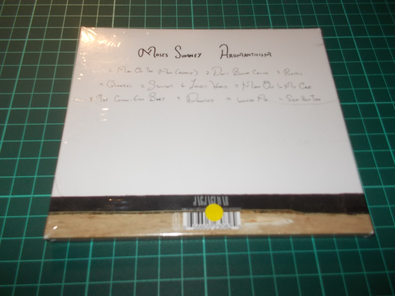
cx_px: 198
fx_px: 331
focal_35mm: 29
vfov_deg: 48.2
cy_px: 148
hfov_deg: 61.7
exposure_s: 1/30
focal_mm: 4.1
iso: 200
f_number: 3.3
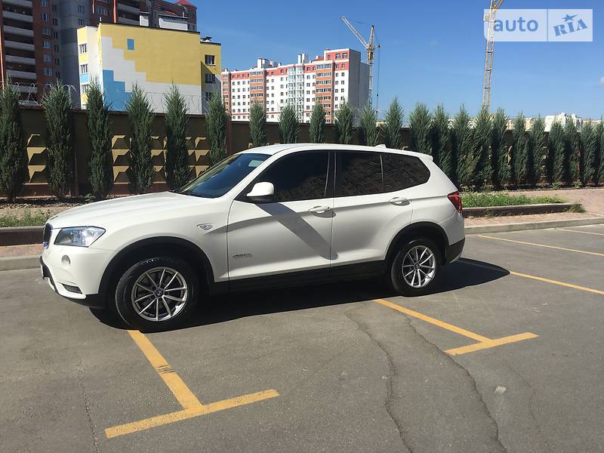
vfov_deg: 48.2
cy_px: 226
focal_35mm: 29
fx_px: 506
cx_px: 302
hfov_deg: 61.7
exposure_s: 1/2024
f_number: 2.2
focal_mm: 4.2
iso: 25
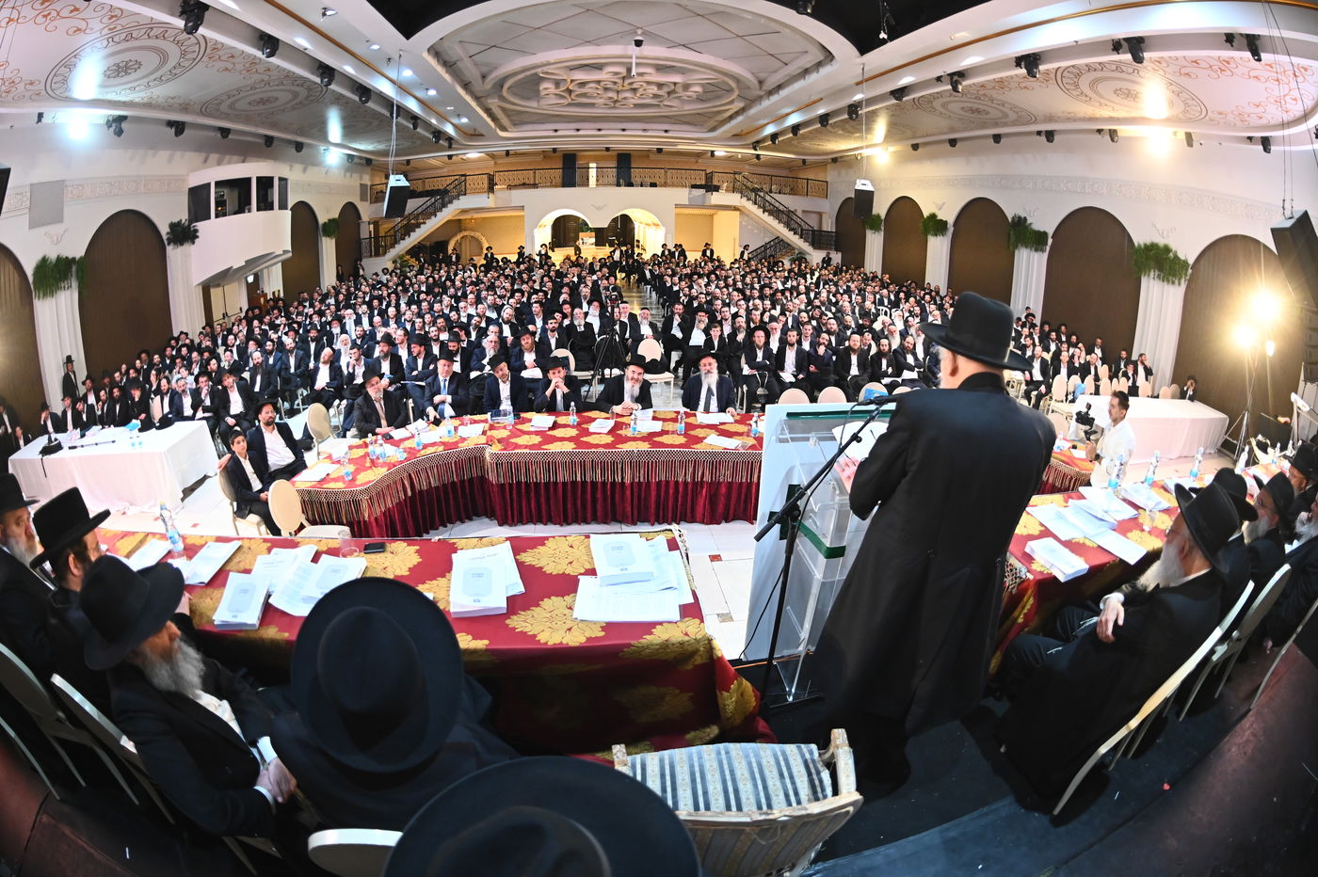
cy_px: 438
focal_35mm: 16
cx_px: 659
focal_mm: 16
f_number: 3.5
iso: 3200
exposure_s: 1/100
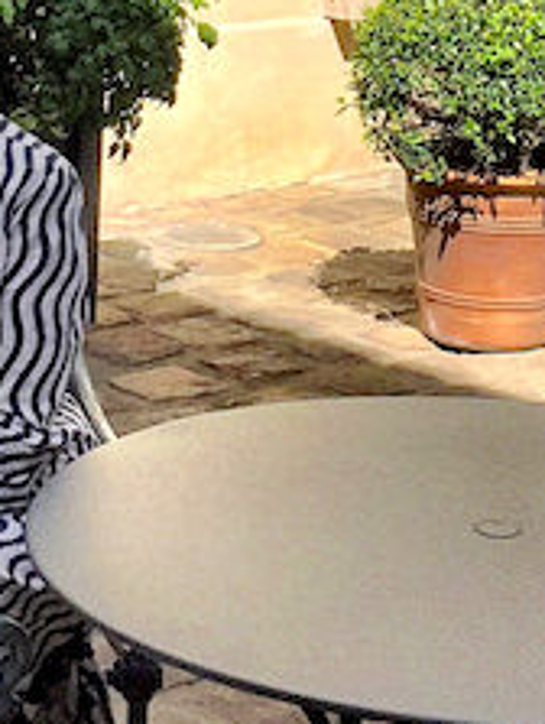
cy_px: -91
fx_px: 2554
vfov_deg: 15.6
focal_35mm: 122
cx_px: 336
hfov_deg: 12.2
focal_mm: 4.15
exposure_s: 1/2639
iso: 32
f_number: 2.2
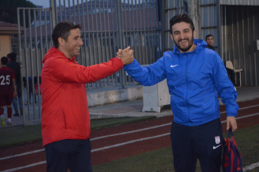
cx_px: 130
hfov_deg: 24.6
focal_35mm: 82
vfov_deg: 16.6
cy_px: 86
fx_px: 594
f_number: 5.6
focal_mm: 55
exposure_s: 1/60
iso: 3200
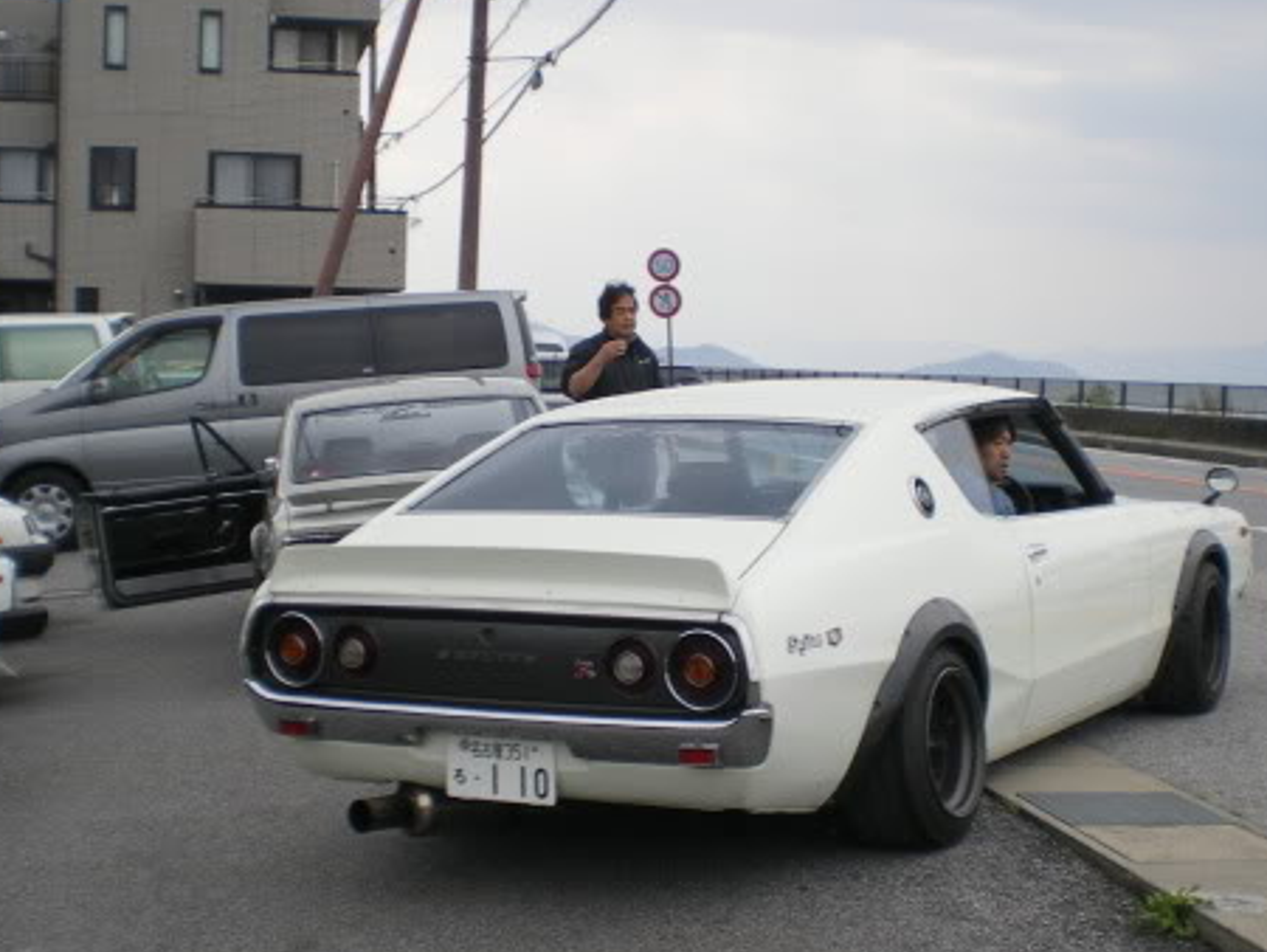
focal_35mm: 64
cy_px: 555
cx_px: 724
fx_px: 2344
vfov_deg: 22.9
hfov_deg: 30.2
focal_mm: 6.3
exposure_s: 1/320
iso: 50
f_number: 4.6
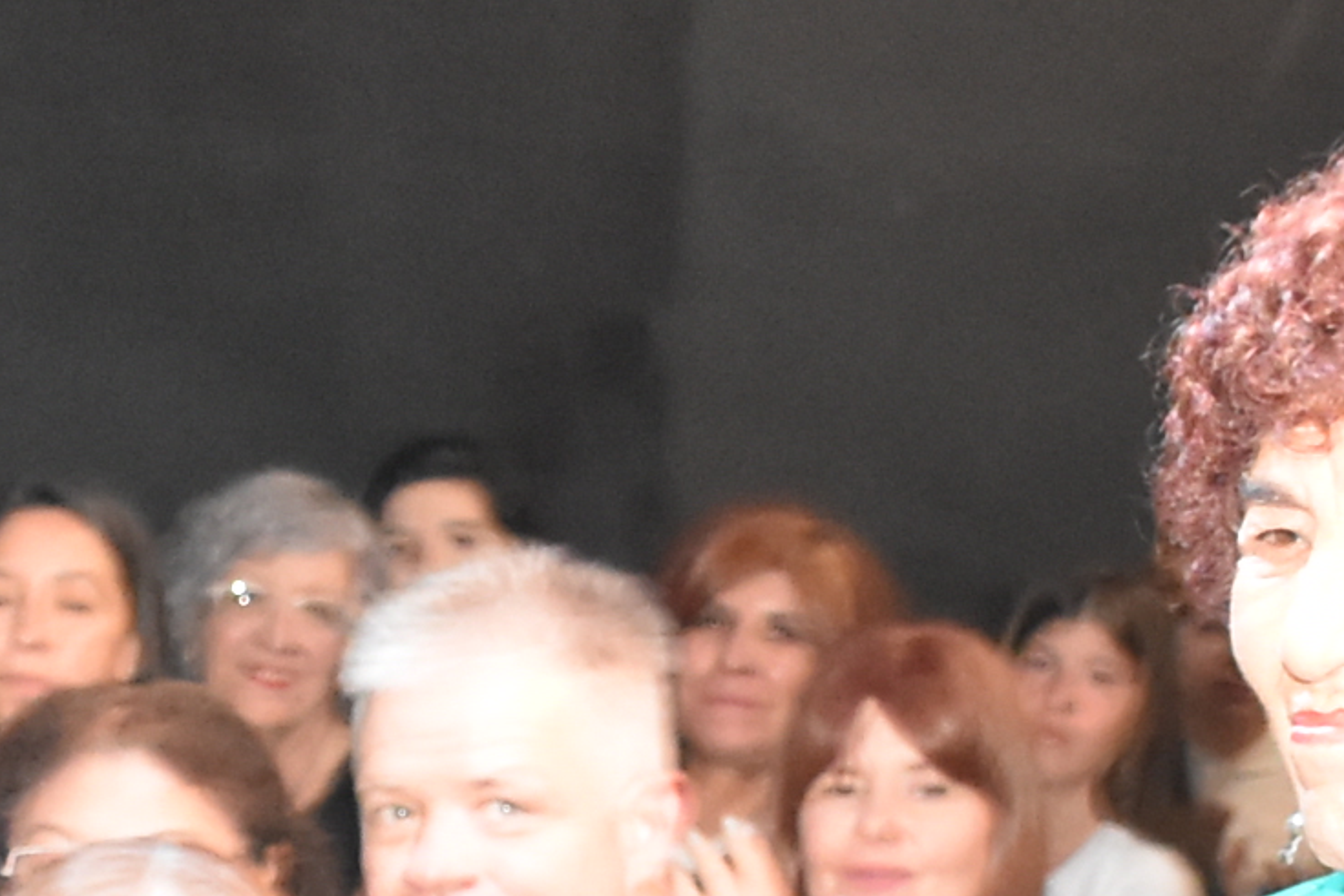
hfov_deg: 12.4
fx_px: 6161
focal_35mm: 165
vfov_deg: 8.3
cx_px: 444
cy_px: 777
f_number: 4
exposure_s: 1/60
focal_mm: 18
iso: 2800
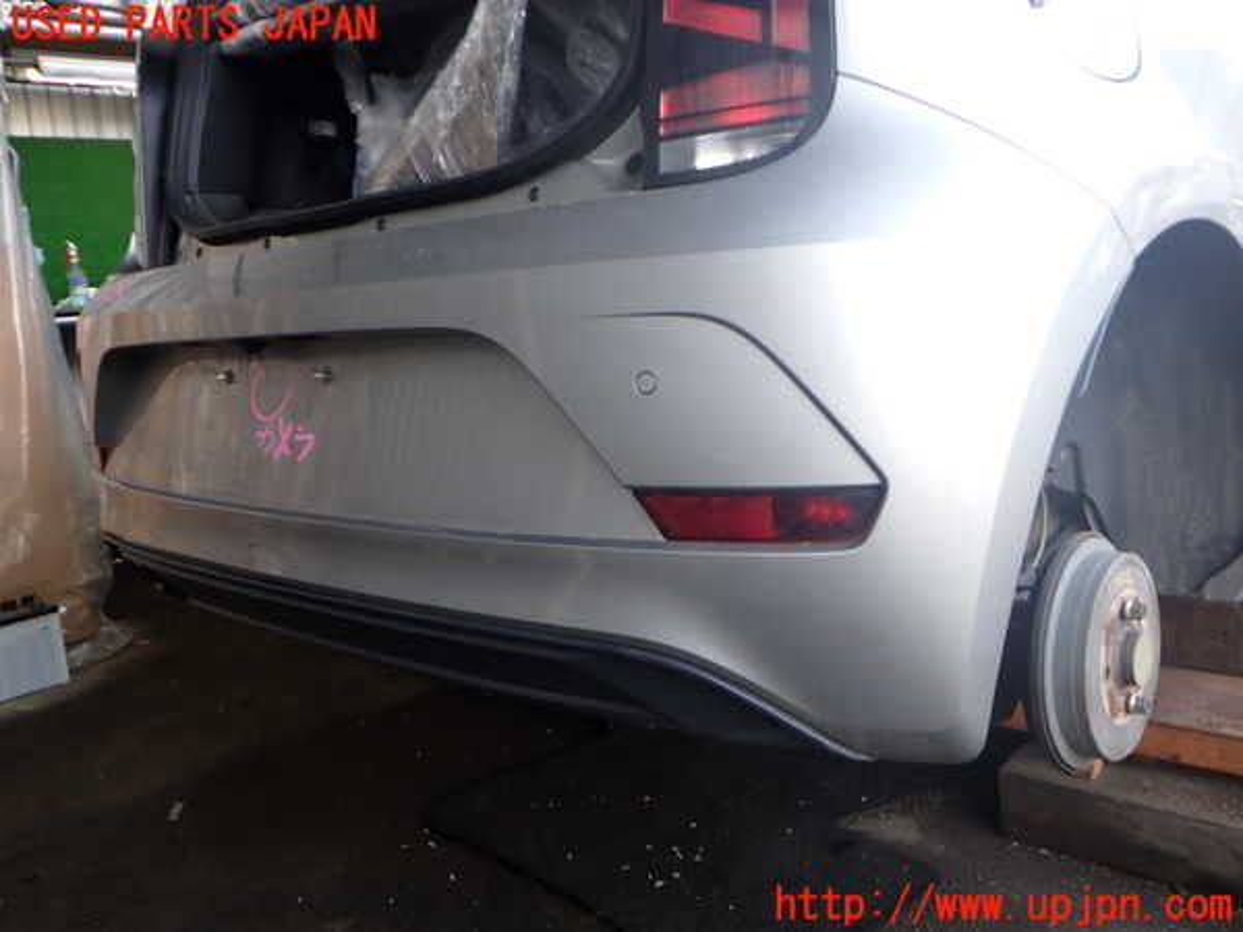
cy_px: 466
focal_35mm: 30
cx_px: 622
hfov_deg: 60.0
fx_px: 1077
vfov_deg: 46.8
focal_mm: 5.4
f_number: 2.3
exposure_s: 1/125
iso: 160
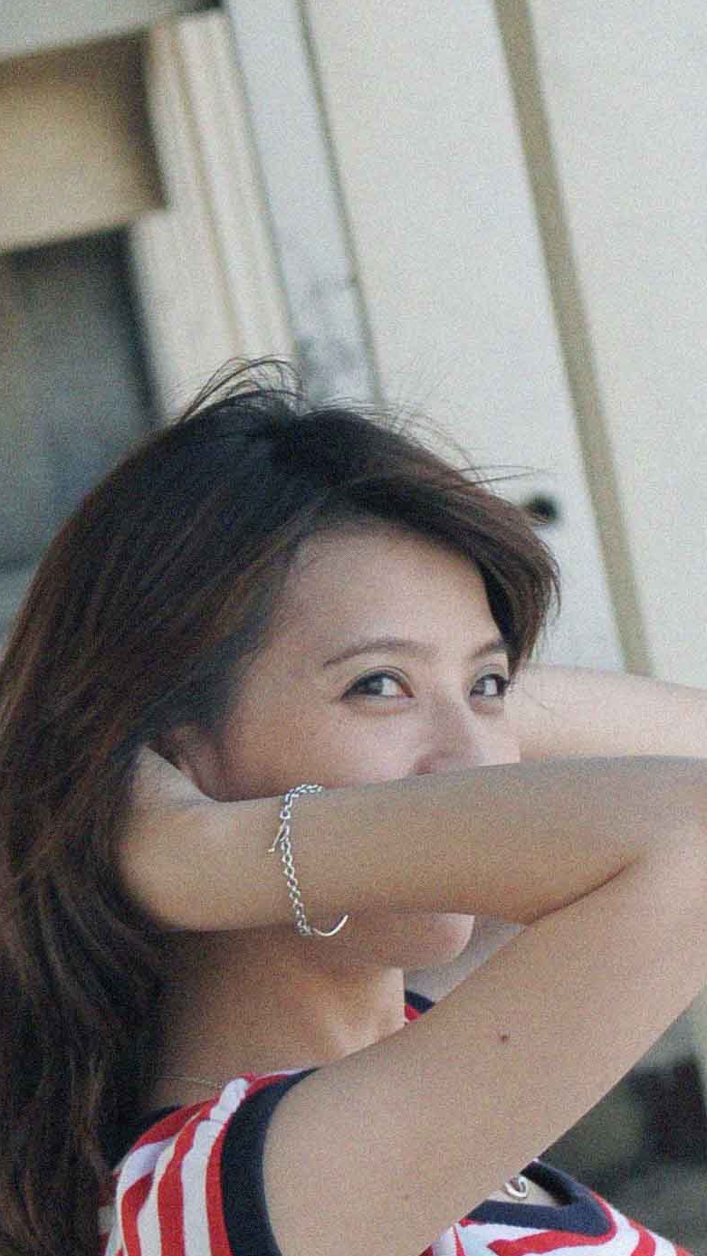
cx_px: 707
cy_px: 24
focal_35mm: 267
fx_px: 8884
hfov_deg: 4.6
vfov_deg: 8.1
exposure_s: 1/180
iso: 200
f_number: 6.7
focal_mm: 55
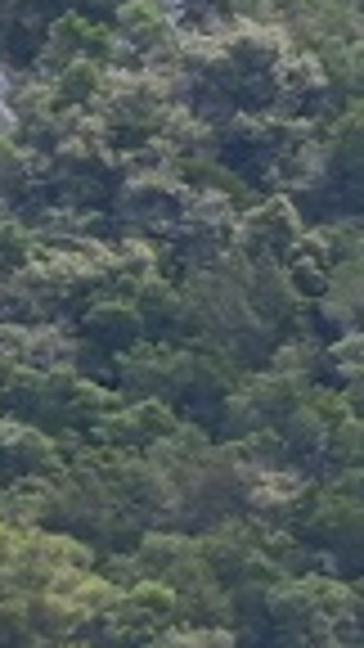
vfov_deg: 1.6
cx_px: 993
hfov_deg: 0.9
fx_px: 23576
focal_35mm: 1374
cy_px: 1883
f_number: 5
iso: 200
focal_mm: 145
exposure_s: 1/1000
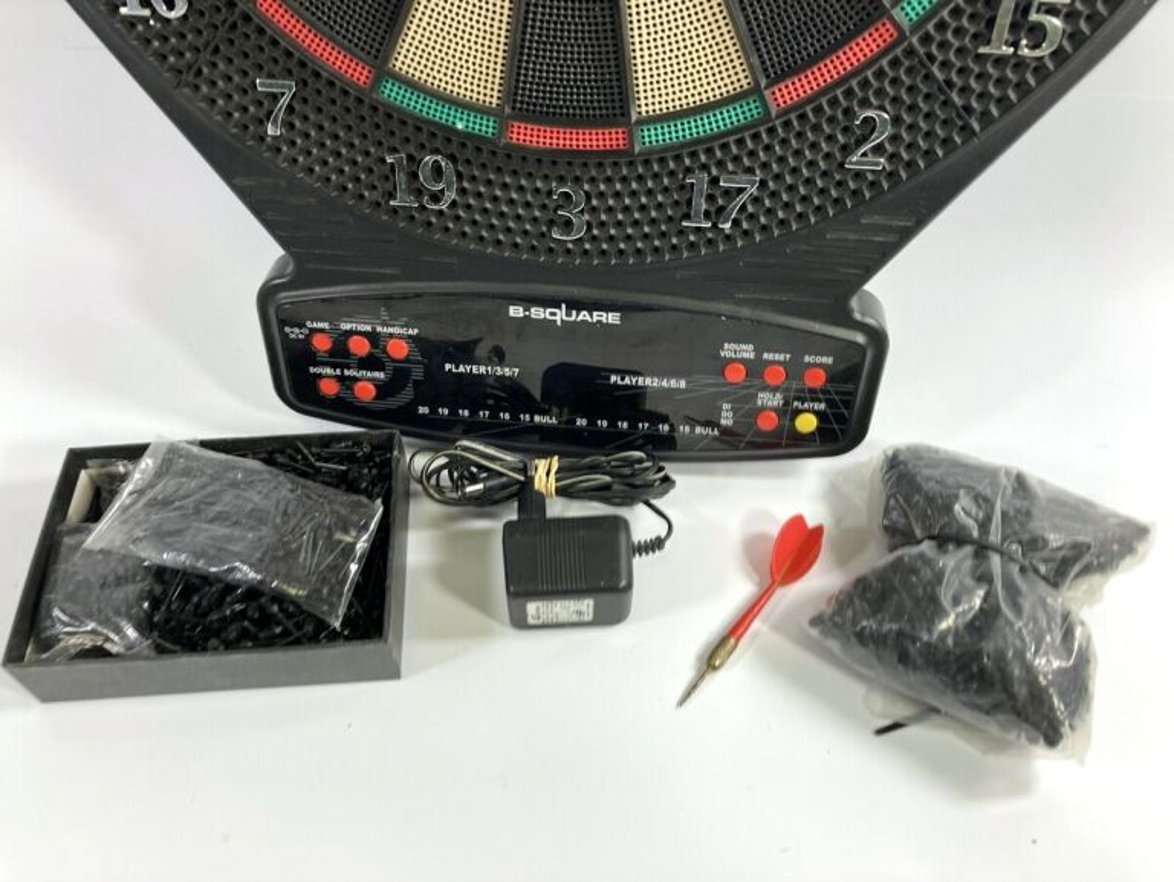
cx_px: 587
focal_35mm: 28
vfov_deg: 49.8
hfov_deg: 63.4
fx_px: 950
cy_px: 441
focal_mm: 3.99
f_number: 1.8
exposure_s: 1/100
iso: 32
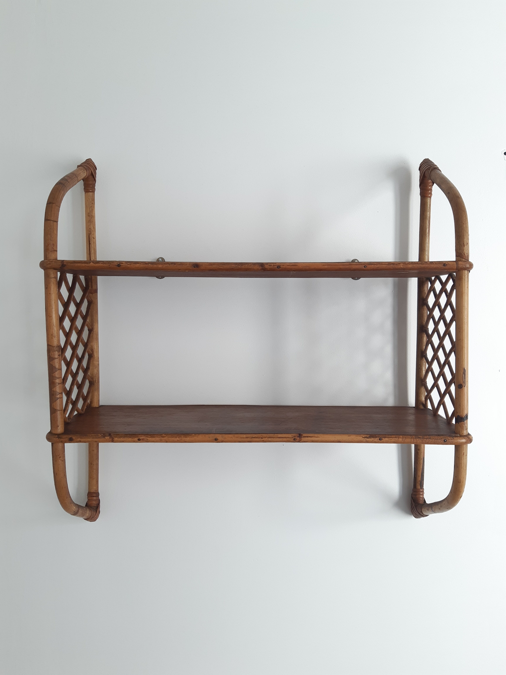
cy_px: 338
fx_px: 507
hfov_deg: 53.1
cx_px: 253
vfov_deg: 67.3
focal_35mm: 26
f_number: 1.7
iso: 50
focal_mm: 3.93
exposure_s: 1/50
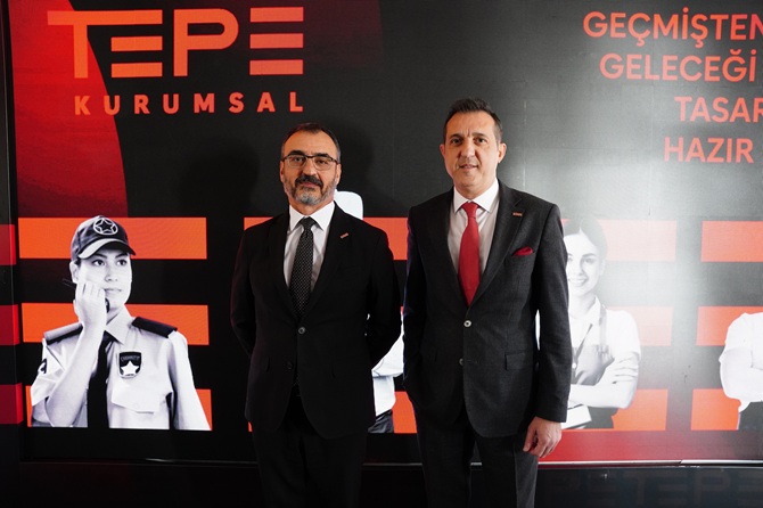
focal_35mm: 24
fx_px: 508
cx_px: 382
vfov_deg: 53.1
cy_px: 254
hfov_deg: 73.8
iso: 6400
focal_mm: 24
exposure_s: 1/125
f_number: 5.6
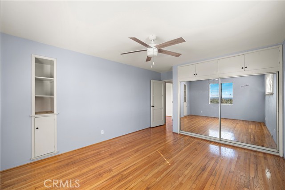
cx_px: 142
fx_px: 111
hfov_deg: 104.3
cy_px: 95
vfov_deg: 81.1
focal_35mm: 14
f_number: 8
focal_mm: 14
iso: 200
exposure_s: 1/50
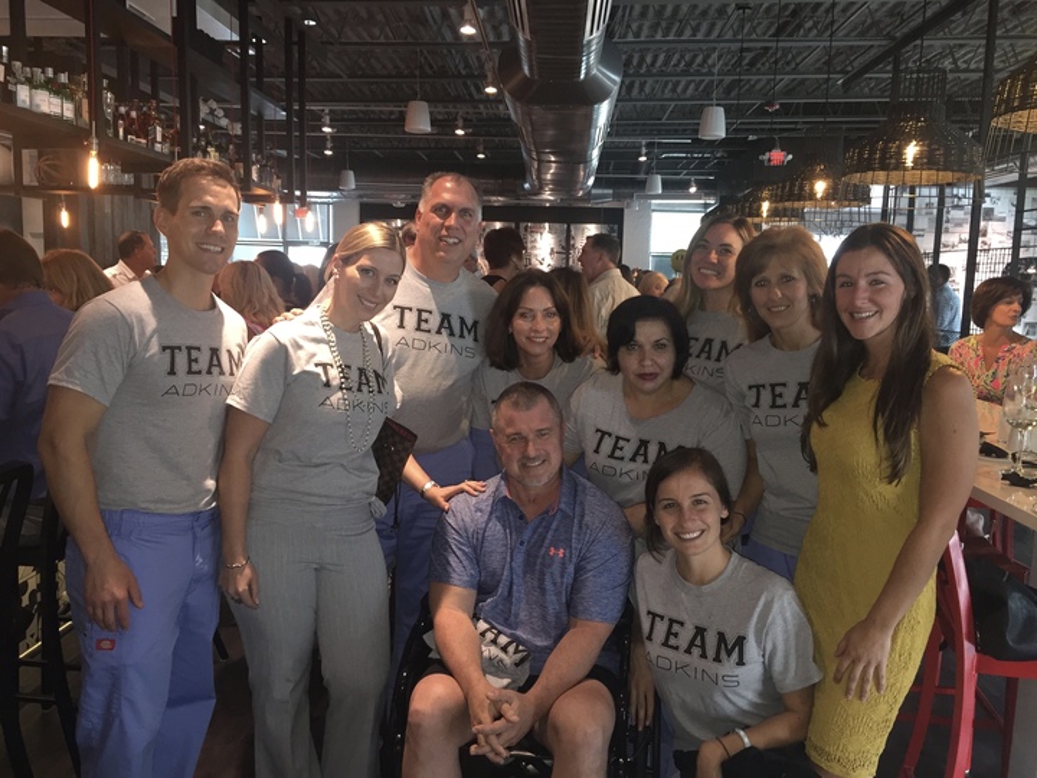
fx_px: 869
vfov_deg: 48.2
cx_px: 518
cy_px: 389
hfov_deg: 61.7
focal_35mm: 29
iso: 160
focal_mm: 4.15
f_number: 2.2
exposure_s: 1/16
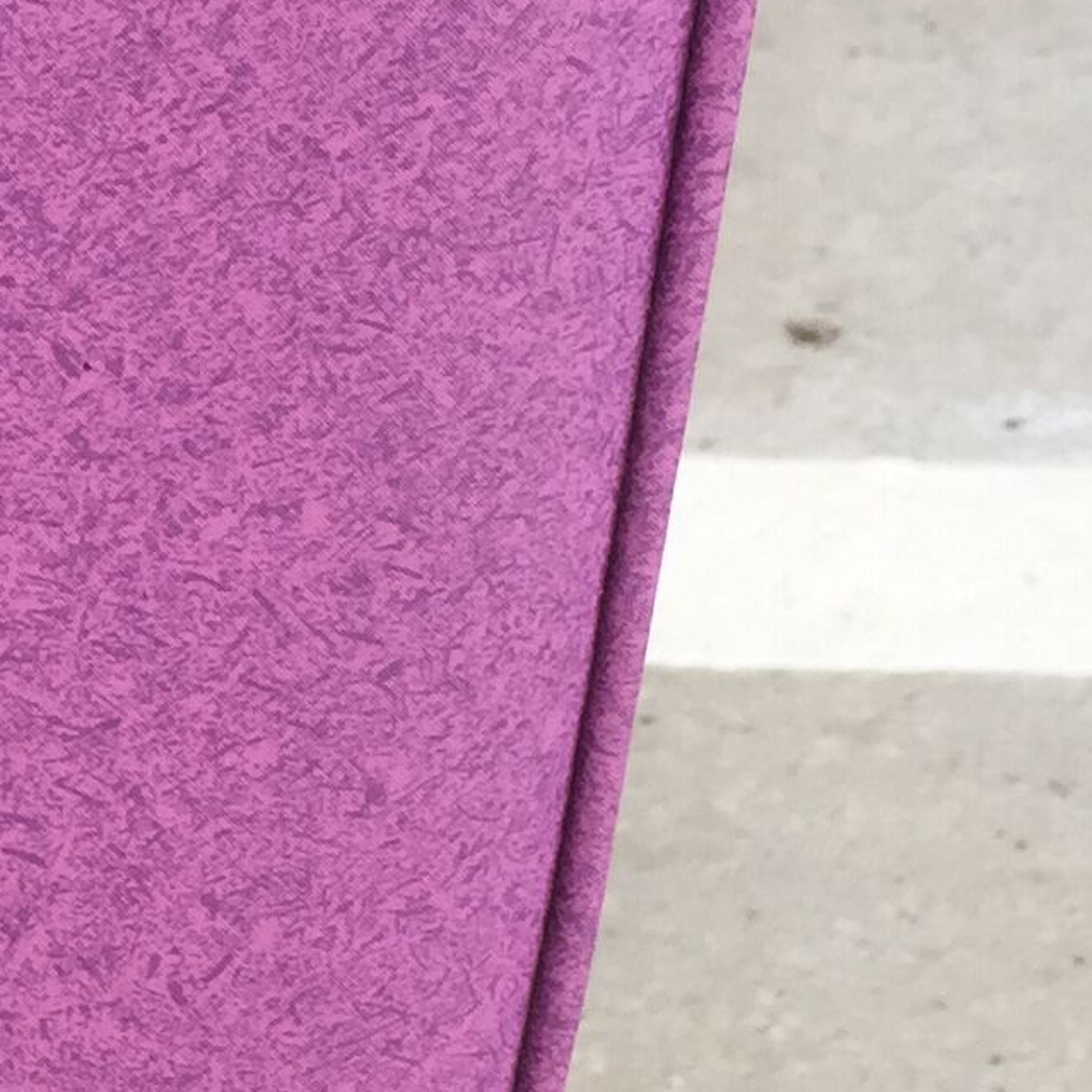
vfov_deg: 13.3
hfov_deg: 12.3
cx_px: -801
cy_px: 497
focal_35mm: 131
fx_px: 4675
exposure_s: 1/165
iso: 32
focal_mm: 4.15
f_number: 2.2
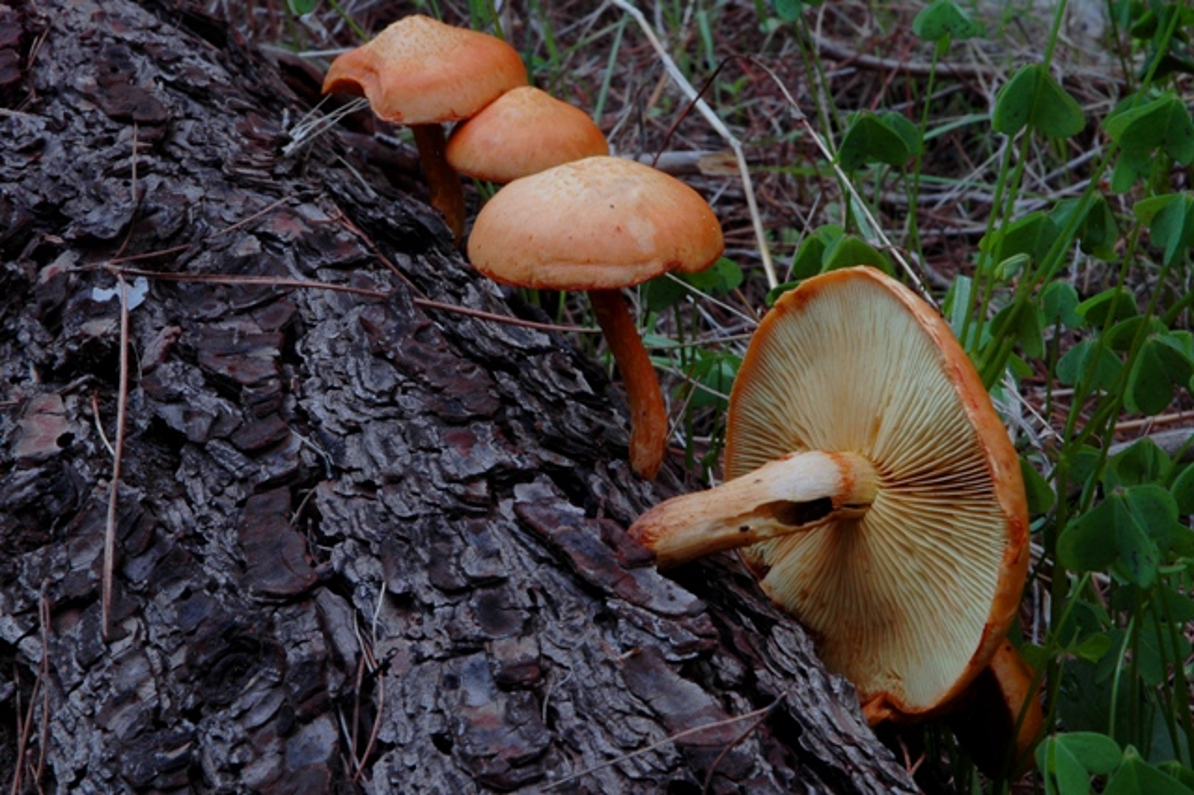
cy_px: 398
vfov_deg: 14.7
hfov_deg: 21.9
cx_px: 597
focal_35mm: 93
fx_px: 3083
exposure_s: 25
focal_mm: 62
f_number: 25
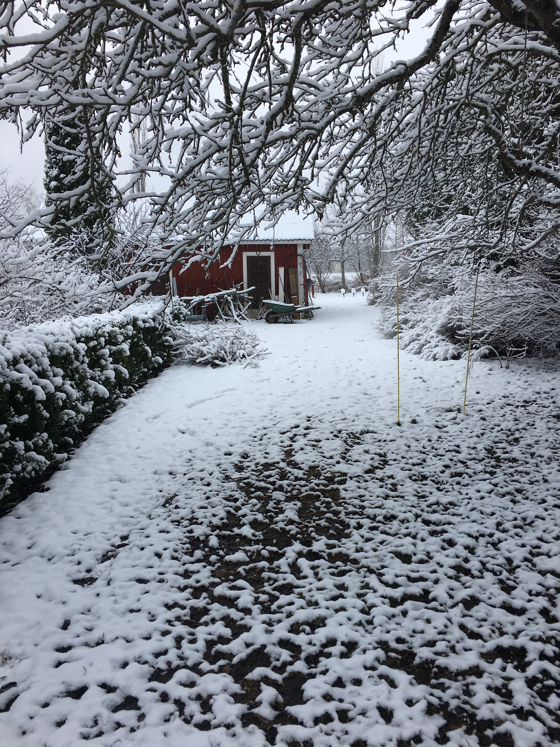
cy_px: 374
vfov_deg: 61.7
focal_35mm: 29
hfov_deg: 48.2
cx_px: 280
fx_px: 626
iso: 25
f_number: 2.2
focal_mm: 4.15
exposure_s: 1/1425
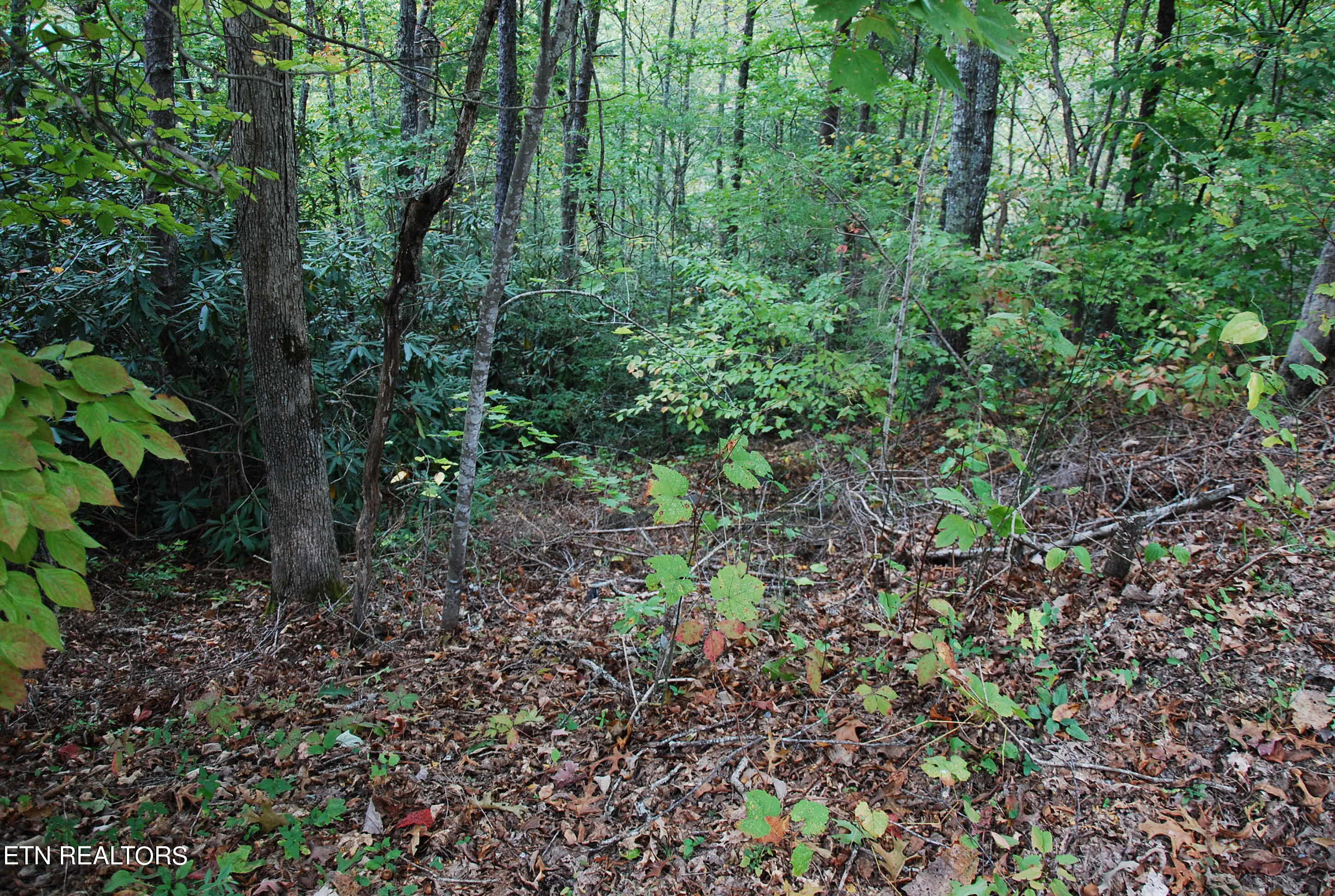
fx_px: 1003
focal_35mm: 27
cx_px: 668
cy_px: 448
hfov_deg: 67.3
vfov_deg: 48.1
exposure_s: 1/30
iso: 400
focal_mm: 18
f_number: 3.5
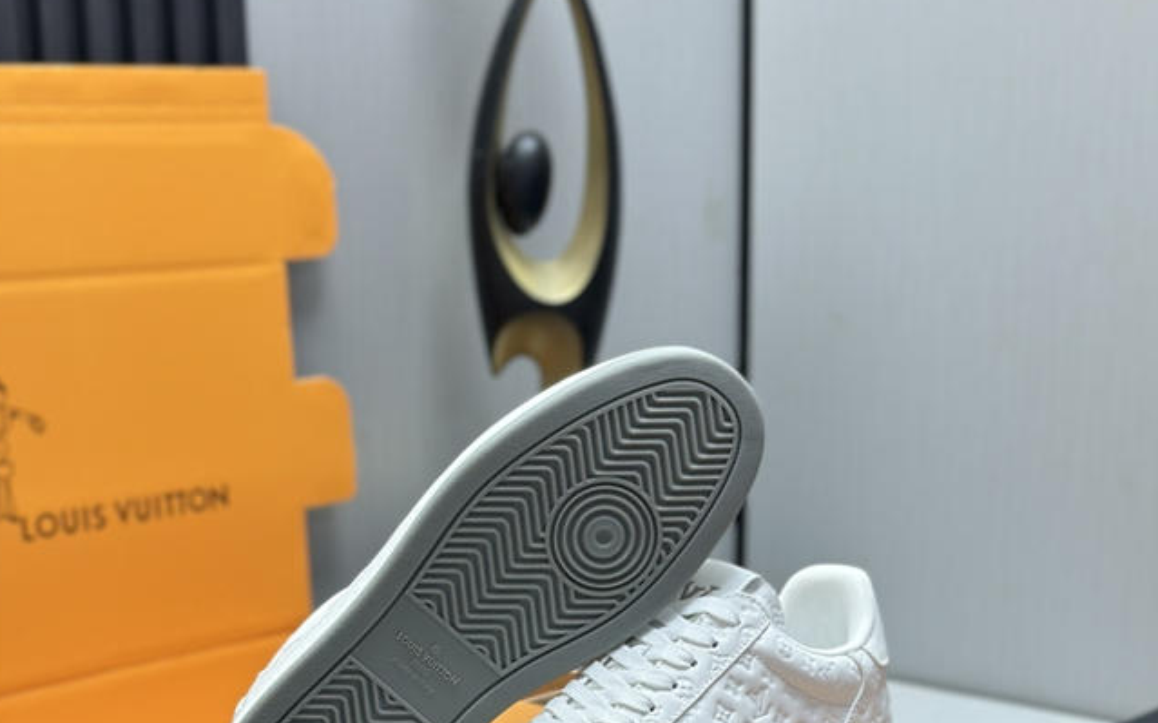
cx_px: 576
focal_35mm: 69
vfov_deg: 18.6
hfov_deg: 29.8
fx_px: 2177
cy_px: 643
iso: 125
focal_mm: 6.86
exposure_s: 1/100
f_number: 1.78
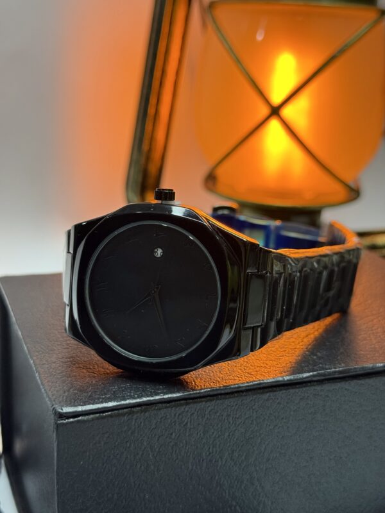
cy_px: 256
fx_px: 712
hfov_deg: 30.3
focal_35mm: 48
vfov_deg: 39.7
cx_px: 192
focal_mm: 6.76
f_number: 1.78
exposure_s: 1/121
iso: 80
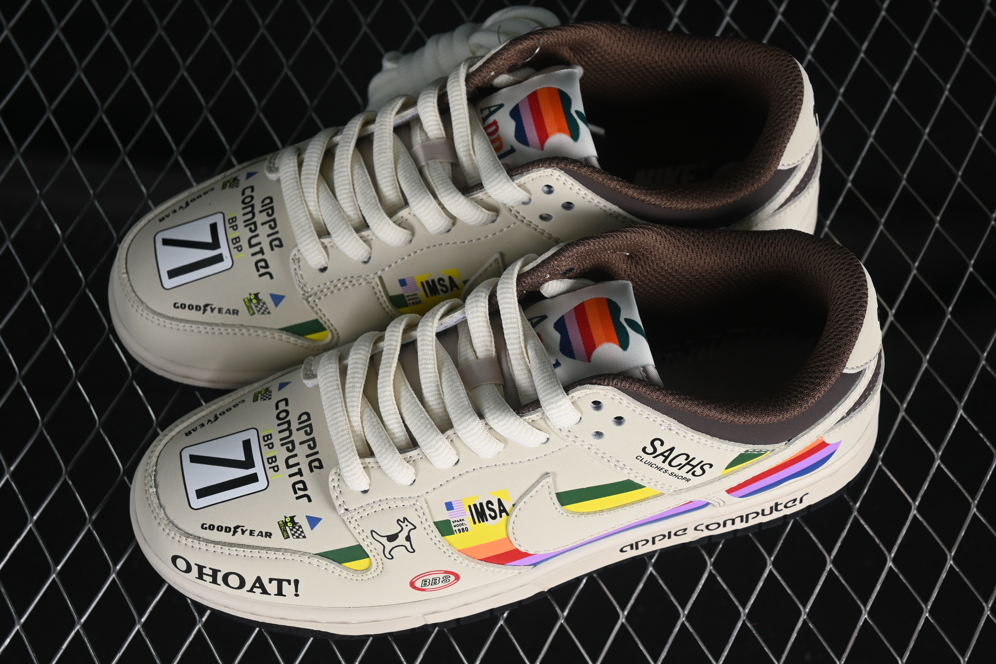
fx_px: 2075
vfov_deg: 18.2
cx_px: 498
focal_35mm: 75
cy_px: 332
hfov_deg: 27.0
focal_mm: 50
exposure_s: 1/80
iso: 160
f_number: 7.1
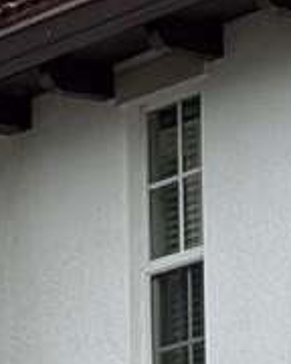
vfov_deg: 4.6
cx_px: 608
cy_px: 787
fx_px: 4489
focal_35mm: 417
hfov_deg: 3.7
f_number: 1.78
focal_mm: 6.76
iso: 80
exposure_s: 1/786
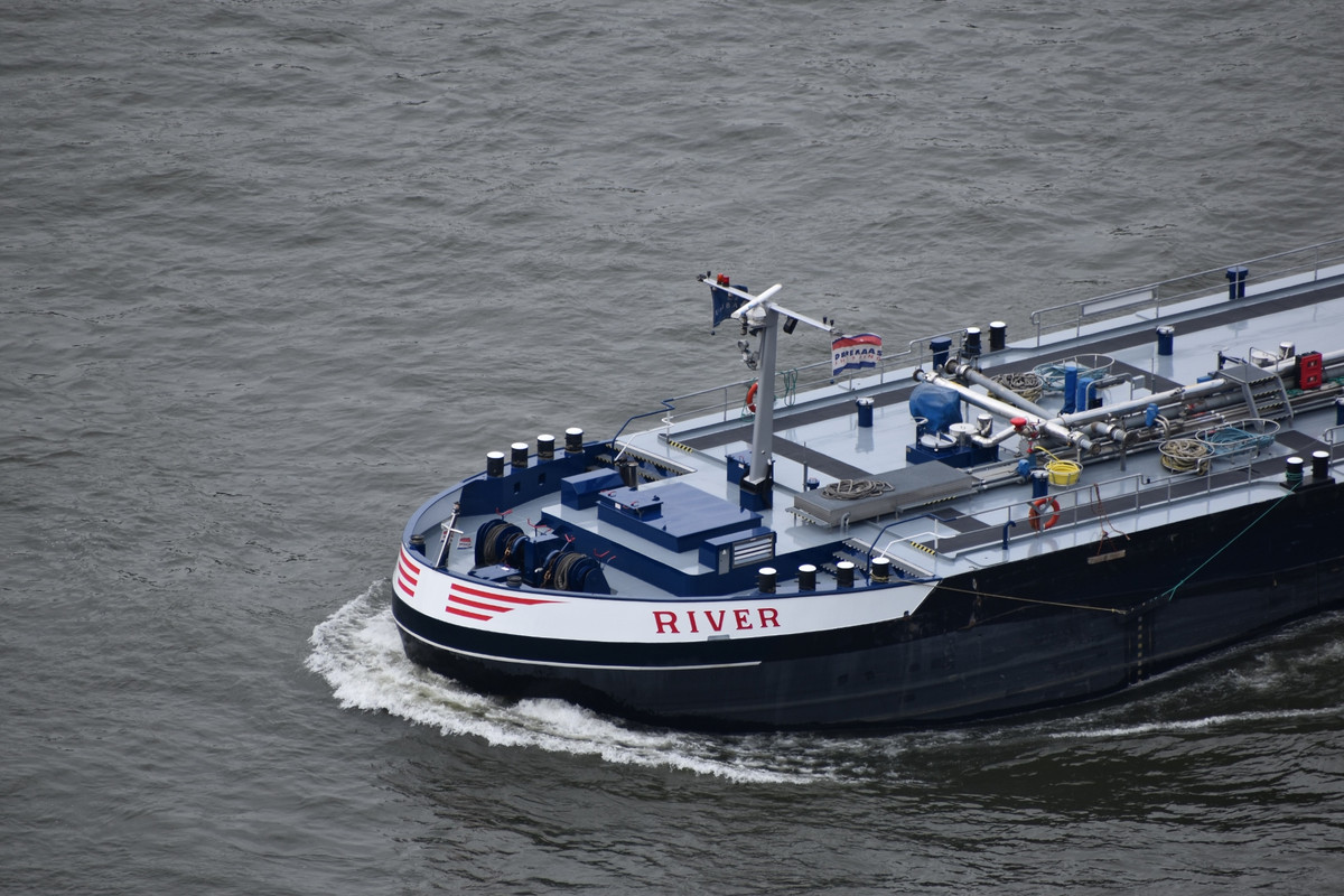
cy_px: 448
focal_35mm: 450
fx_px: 16799
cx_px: 672
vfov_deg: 3.1
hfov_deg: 4.6
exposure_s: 1/640
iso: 200
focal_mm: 300
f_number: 6.3
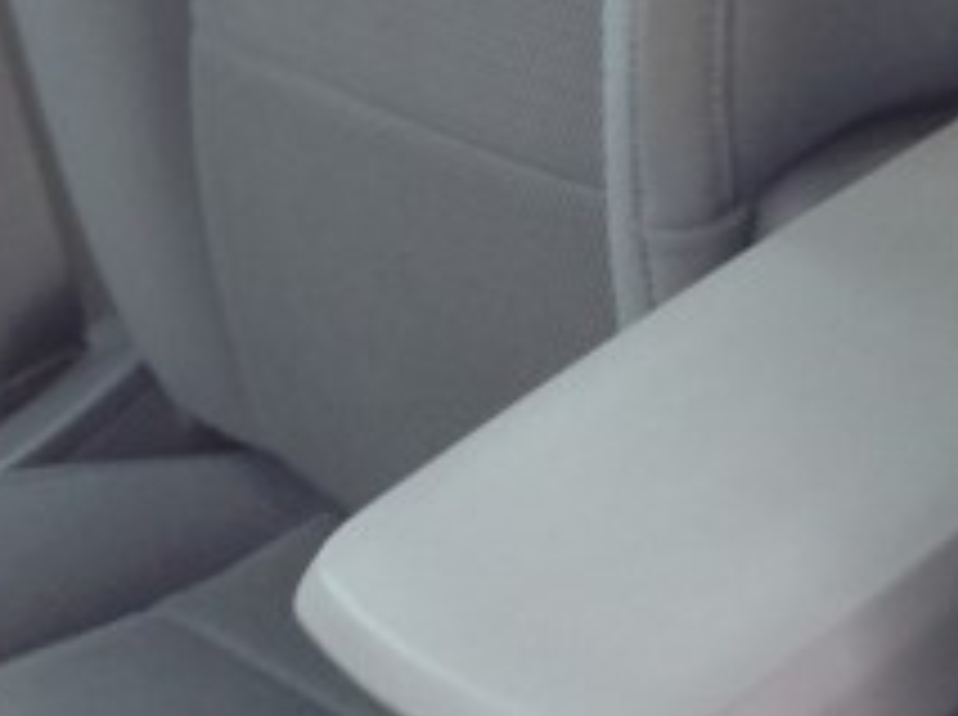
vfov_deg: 9.3
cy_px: 144
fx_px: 4393
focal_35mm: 159
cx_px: 1232
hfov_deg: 12.1
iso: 50
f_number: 2.4
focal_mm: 4.12
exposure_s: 1/128
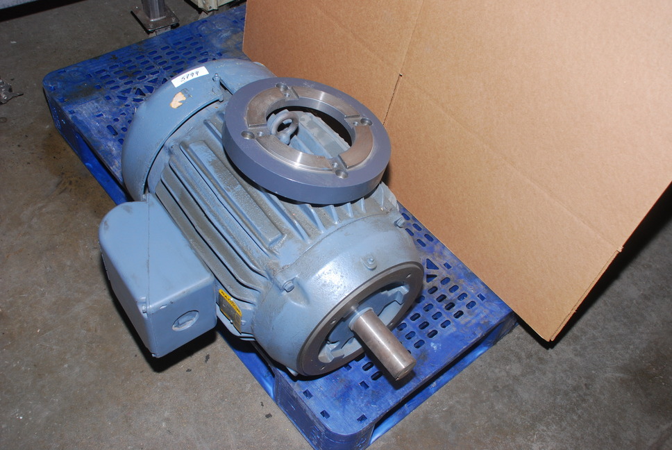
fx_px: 673
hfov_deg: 53.1
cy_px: 225
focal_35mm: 36
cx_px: 336
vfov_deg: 37.0
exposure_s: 1/60
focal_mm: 24
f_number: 5
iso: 200
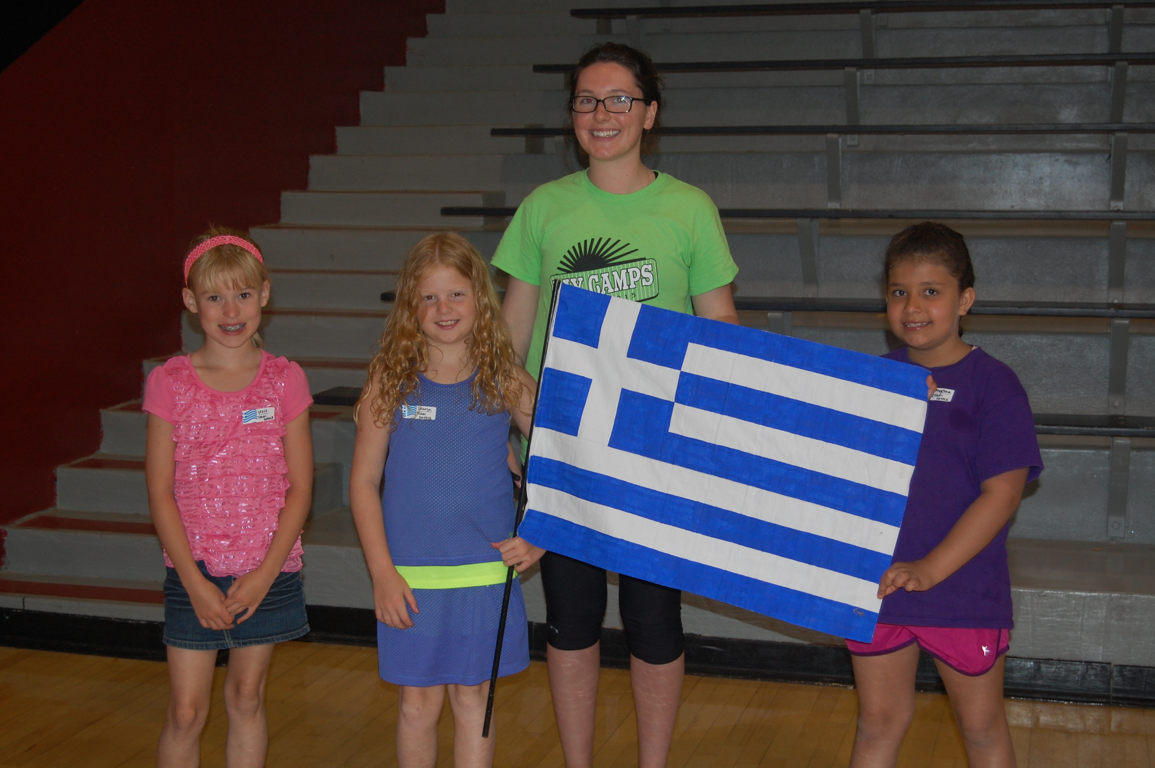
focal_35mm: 57
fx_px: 1827
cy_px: 384
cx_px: 578
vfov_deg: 23.7
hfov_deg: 35.1
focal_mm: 38
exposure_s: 1/60
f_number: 4.8
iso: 400
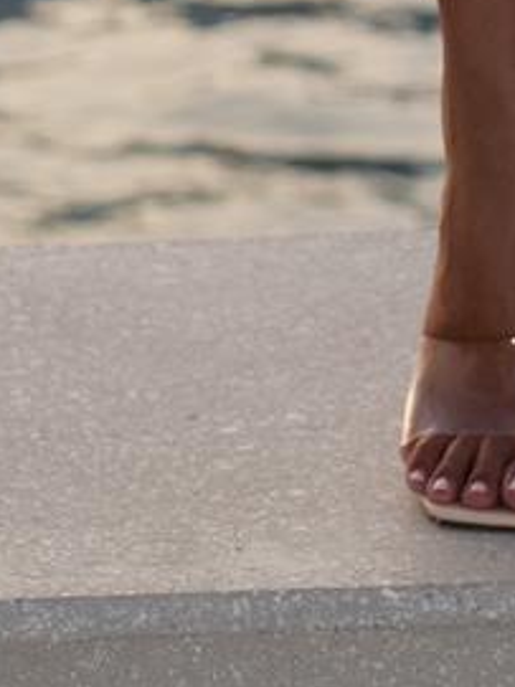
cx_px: 526
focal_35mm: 355
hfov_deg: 4.2
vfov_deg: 5.3
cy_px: -1437
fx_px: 7048
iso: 320
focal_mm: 50
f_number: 5
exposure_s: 1/250
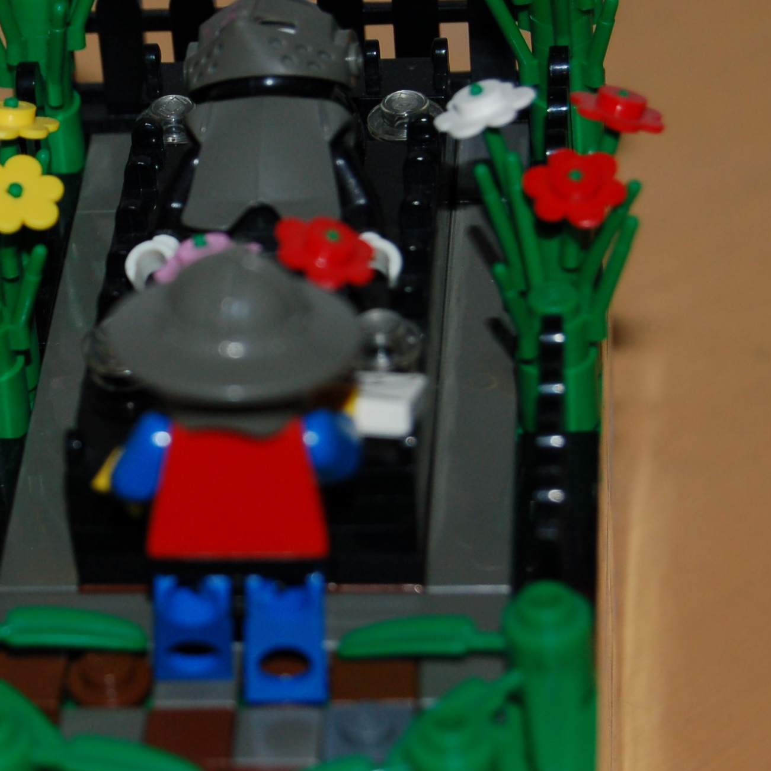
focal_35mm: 162
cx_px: 76
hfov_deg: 10.7
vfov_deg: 10.8
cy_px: 384
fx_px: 4082
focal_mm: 55
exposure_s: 1/60
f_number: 5.6
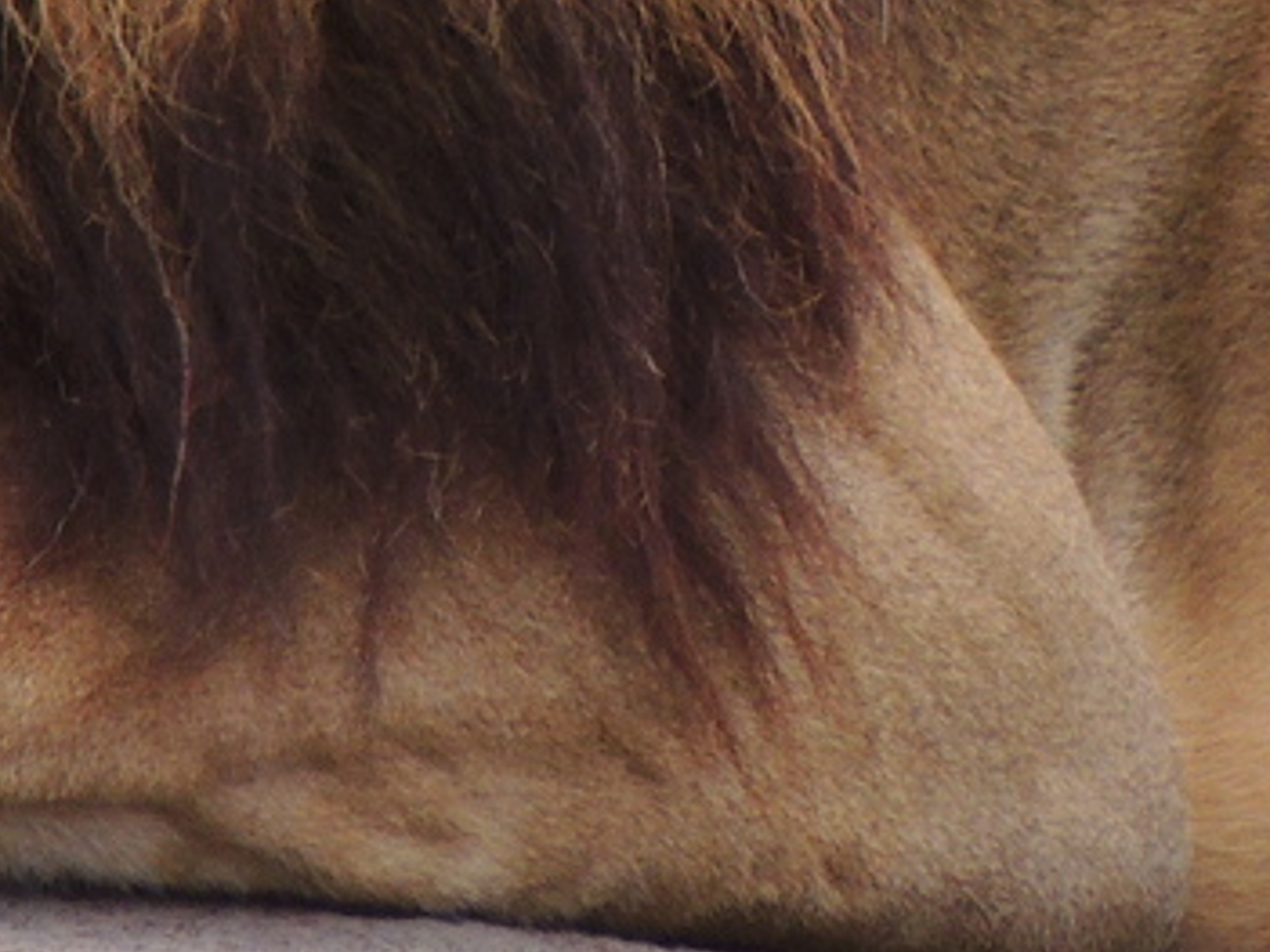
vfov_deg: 0.4
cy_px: -662
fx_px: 133793
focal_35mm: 3648
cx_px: 62
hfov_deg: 0.5
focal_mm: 180
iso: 280
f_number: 5.9
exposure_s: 1/500
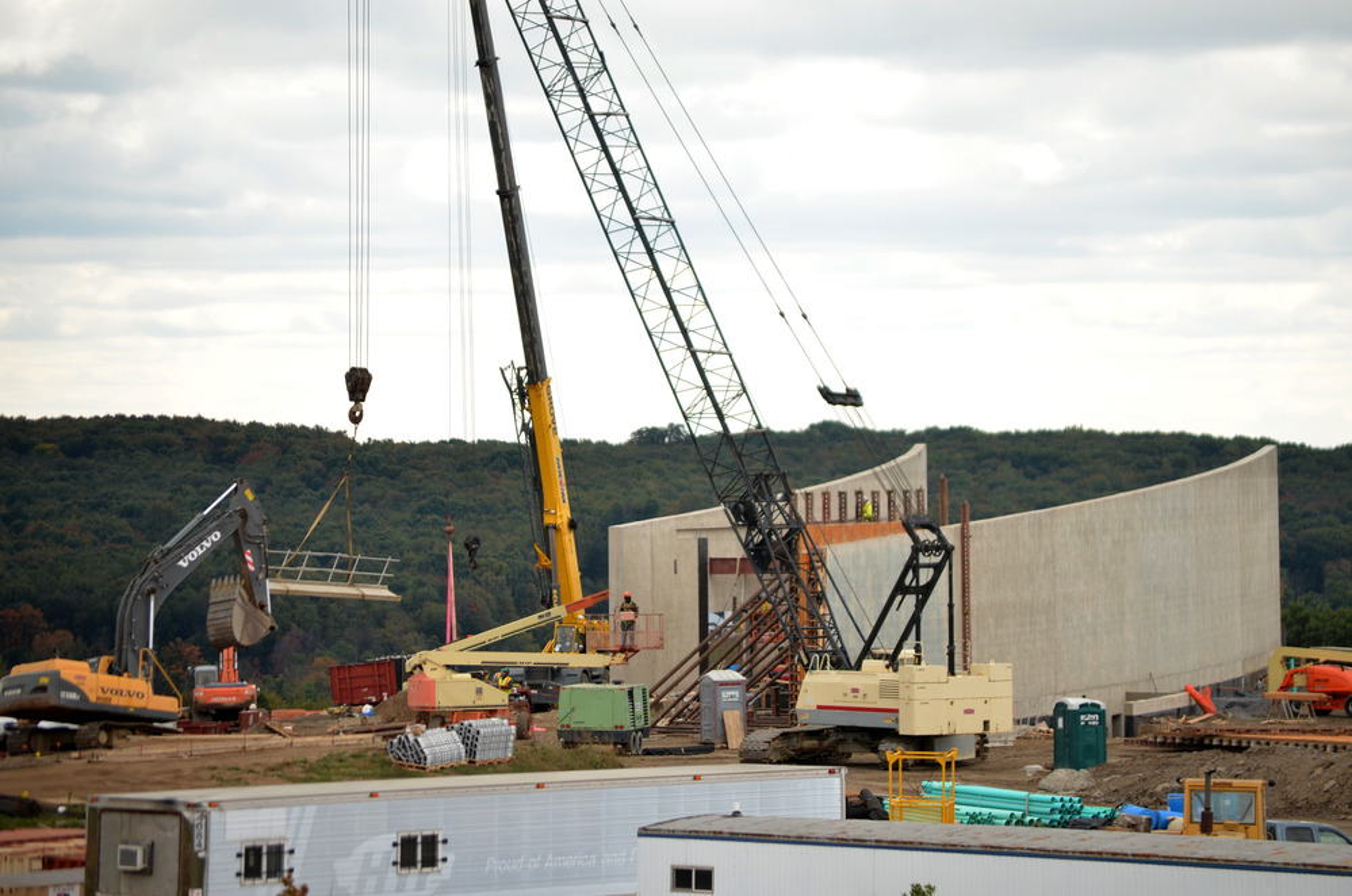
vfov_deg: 7.5
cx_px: 676
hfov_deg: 11.3
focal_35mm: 183
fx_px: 6859
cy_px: 448
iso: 320
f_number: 4.8
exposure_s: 1/640
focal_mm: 122
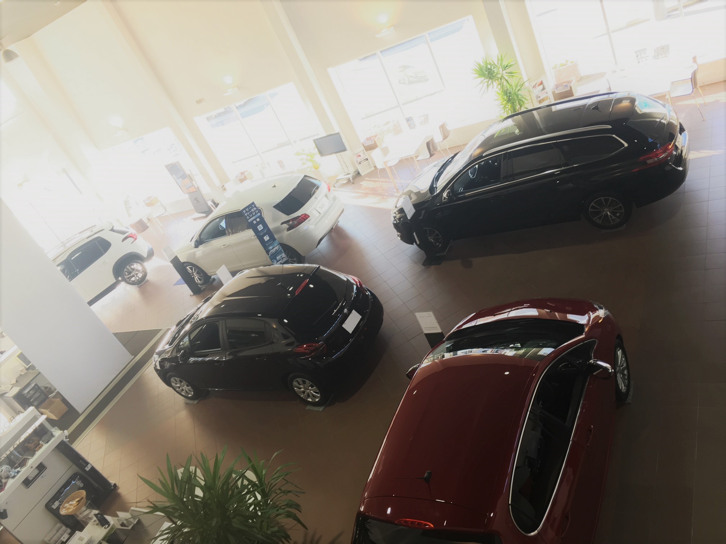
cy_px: 272
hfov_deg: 61.7
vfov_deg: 48.2
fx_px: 608
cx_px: 363
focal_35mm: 29
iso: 50
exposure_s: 1/30
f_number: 2.2
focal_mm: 4.15
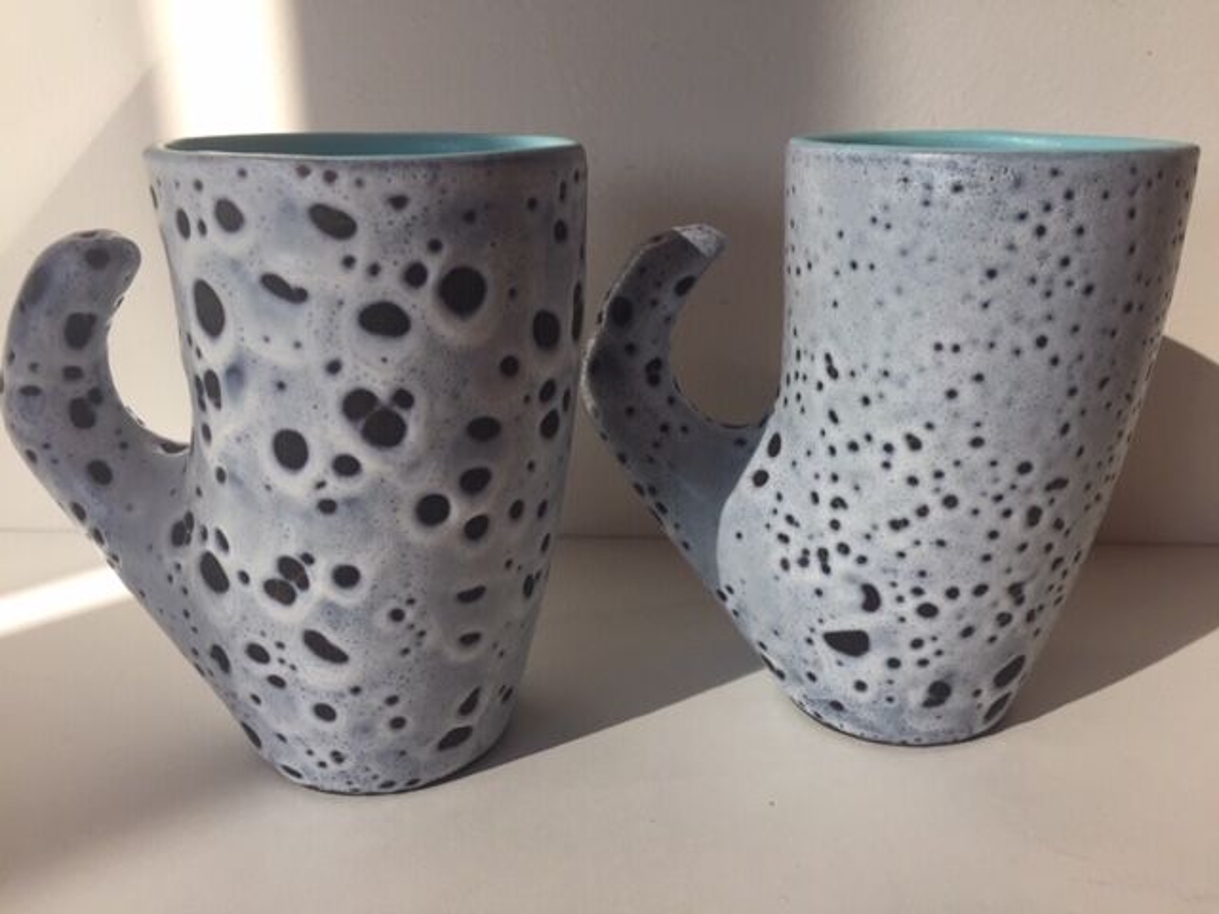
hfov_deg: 61.7
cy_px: 457
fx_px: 1021
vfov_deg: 48.2
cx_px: 610
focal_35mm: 29
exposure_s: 1/311
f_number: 2.2
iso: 32
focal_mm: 4.15
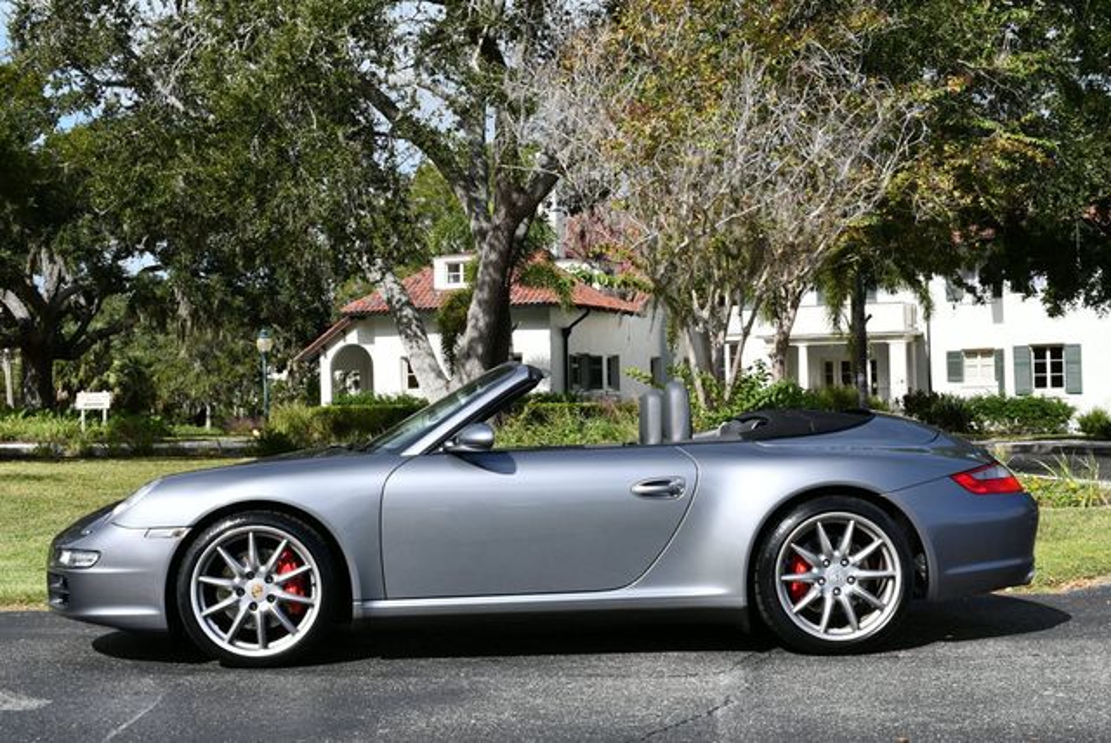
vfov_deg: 26.0
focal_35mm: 52
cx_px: 556
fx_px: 1606
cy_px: 372
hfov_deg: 38.2
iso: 100
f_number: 9
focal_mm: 26
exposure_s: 1/320
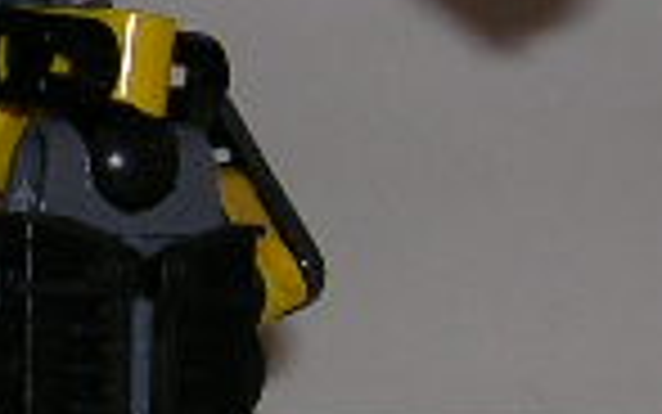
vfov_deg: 7.5
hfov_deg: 11.9
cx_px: 81
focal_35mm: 175
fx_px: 3158
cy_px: 36
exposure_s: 1/60.1
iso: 50
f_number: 2.8
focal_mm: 5.8
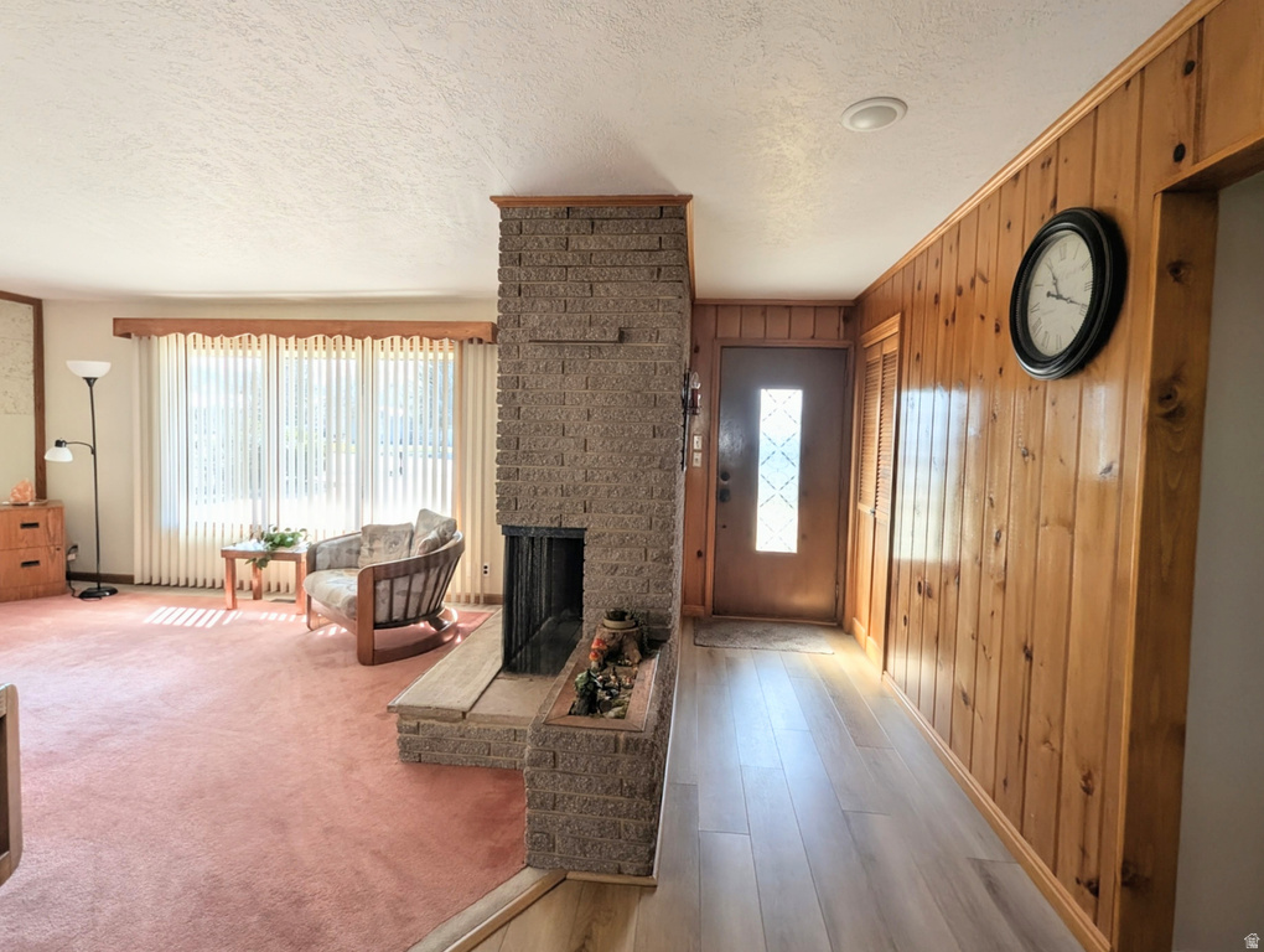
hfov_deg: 106.1
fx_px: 475
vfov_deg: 90.1
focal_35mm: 13
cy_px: 476
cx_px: 632
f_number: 2.2
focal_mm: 1.95
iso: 40
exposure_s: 1/217
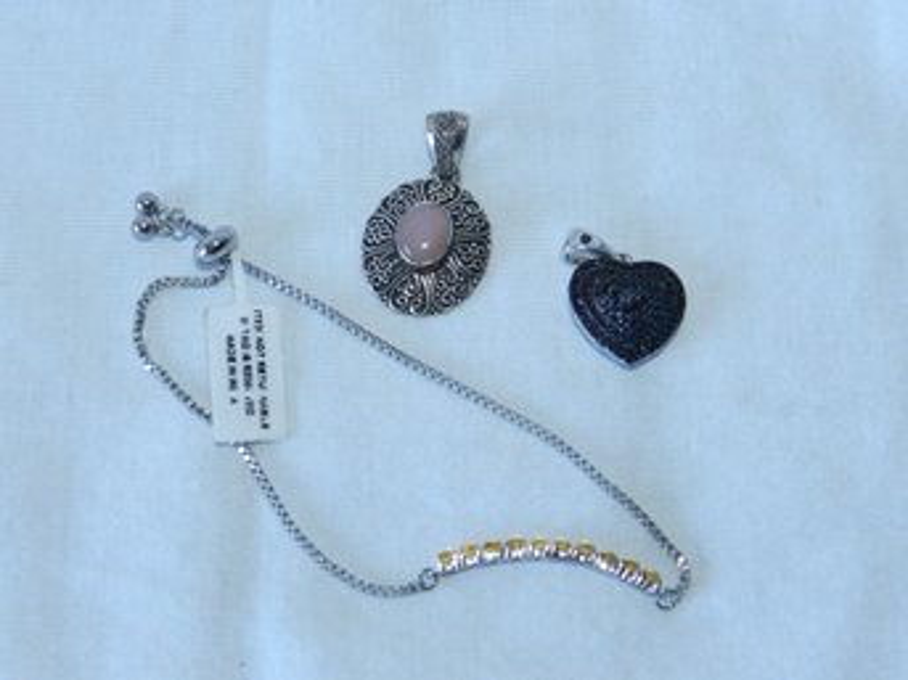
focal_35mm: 60
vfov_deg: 24.4
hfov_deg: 32.2
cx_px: 454
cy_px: 340
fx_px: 1573
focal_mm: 10.7
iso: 200
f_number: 4.6
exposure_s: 1/30
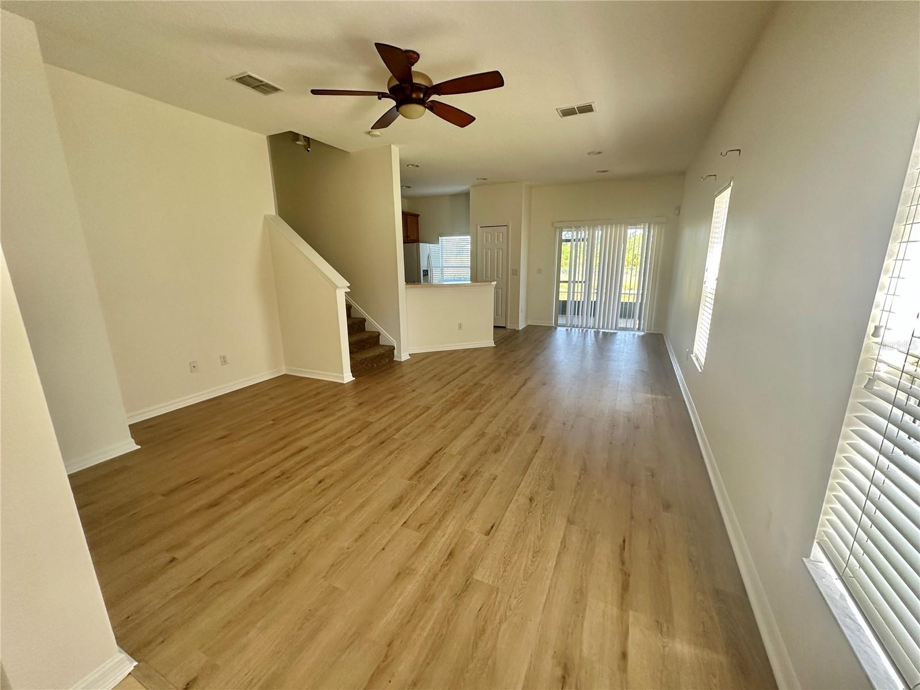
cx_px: 460
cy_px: 345
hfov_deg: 102.1
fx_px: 372
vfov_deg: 85.7
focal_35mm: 14
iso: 160
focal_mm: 2.22
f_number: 2.2
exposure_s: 1/99
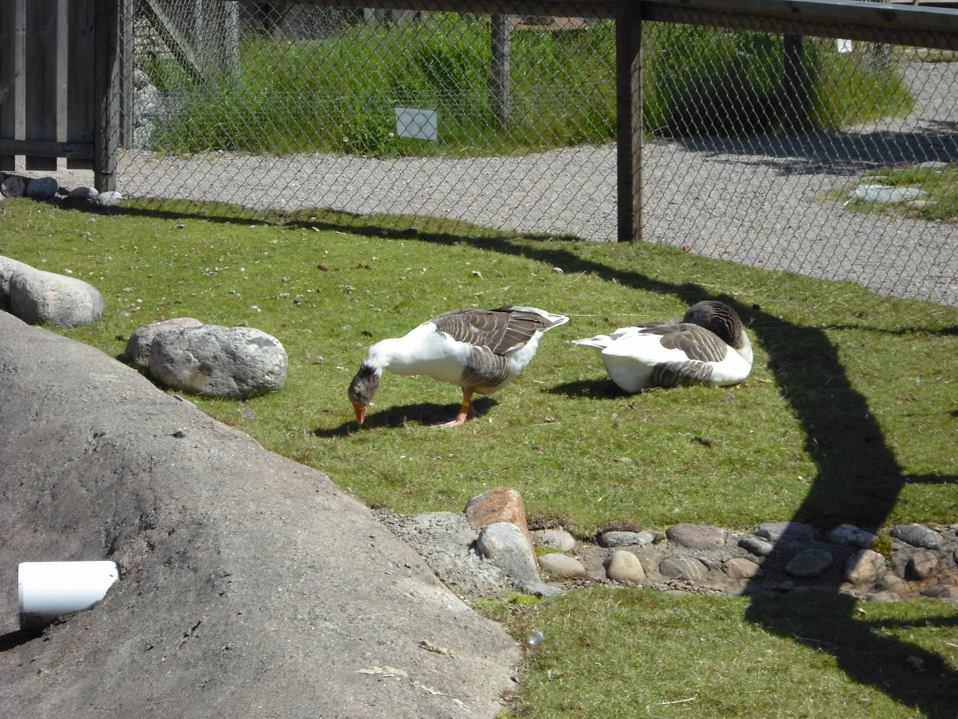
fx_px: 3127
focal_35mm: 113
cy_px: 360
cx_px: 479
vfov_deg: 13.1
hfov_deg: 17.4
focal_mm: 18.6
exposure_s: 1/160
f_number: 8.3
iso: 80
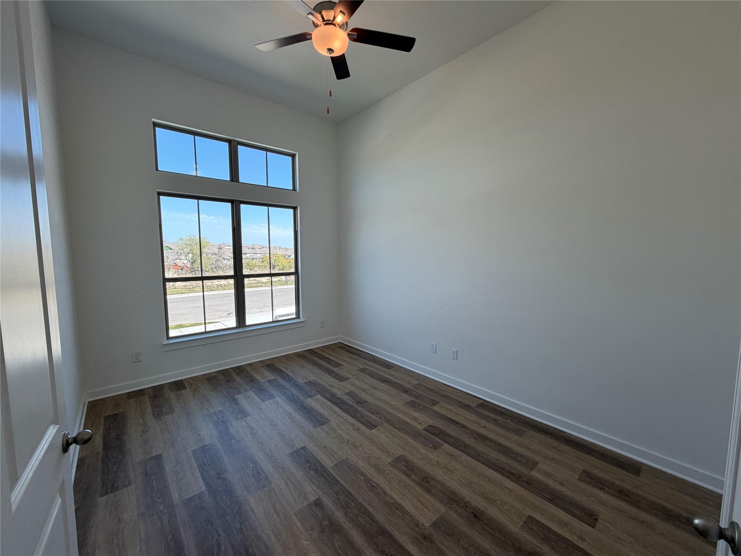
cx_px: 370
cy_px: 278
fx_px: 300
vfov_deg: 85.7
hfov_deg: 102.1
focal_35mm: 14
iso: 40
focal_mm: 2.22
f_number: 2.2
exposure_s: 1/120
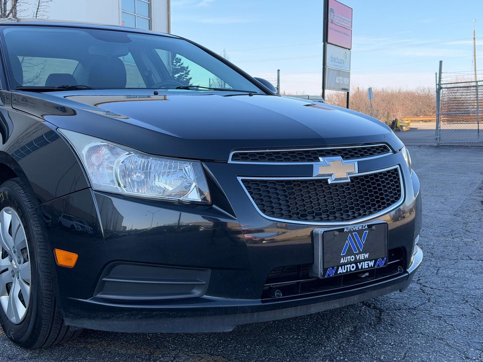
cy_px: 181
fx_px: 670
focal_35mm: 48
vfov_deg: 30.3
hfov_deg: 39.7
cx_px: 242
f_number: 1.78
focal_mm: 6.76
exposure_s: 1/917
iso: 80
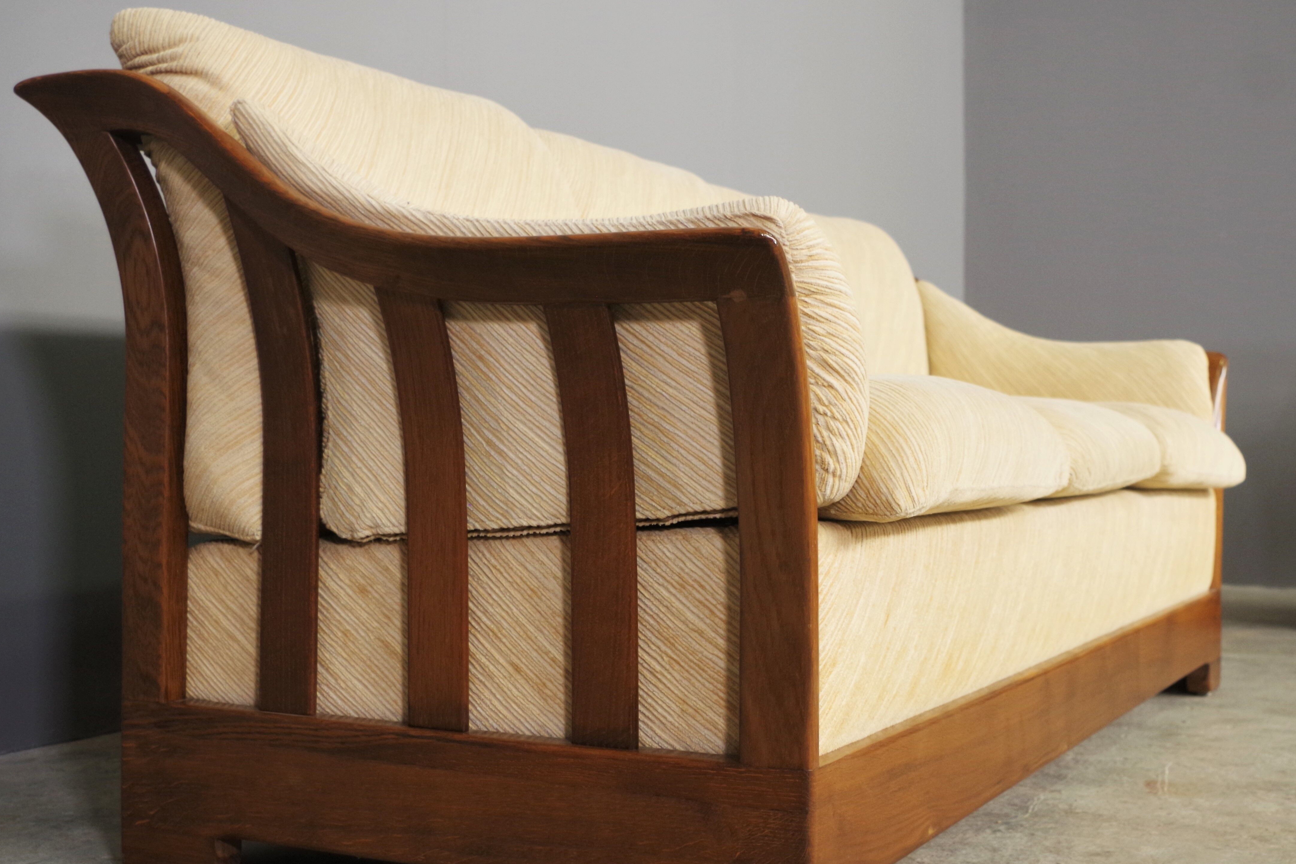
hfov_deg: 41.9
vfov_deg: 28.6
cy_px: 470
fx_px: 1692
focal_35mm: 47
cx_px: 691
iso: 400
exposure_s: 1/60
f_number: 4
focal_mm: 23.13
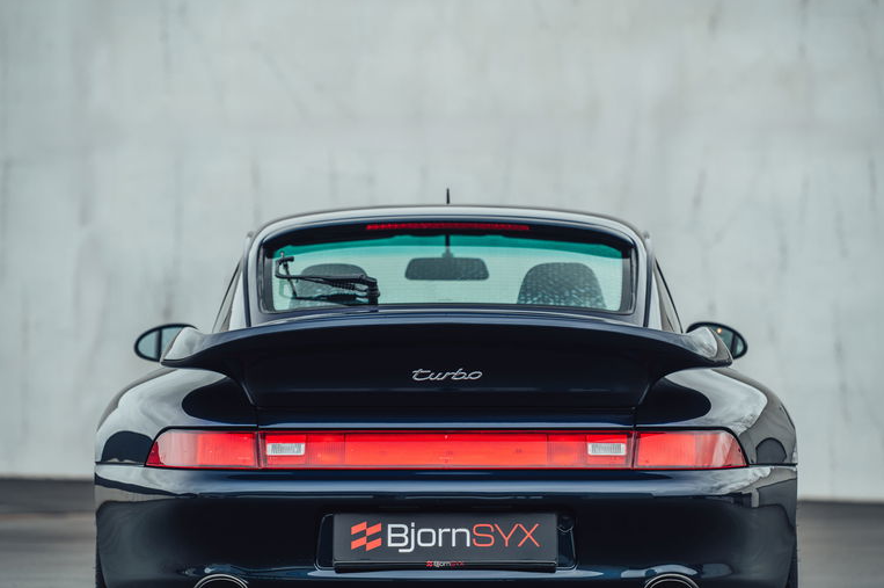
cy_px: 293
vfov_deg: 9.1
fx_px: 3704
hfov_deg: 13.6
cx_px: 444
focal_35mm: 151
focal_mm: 150
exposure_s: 1/160
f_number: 4.5
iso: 400
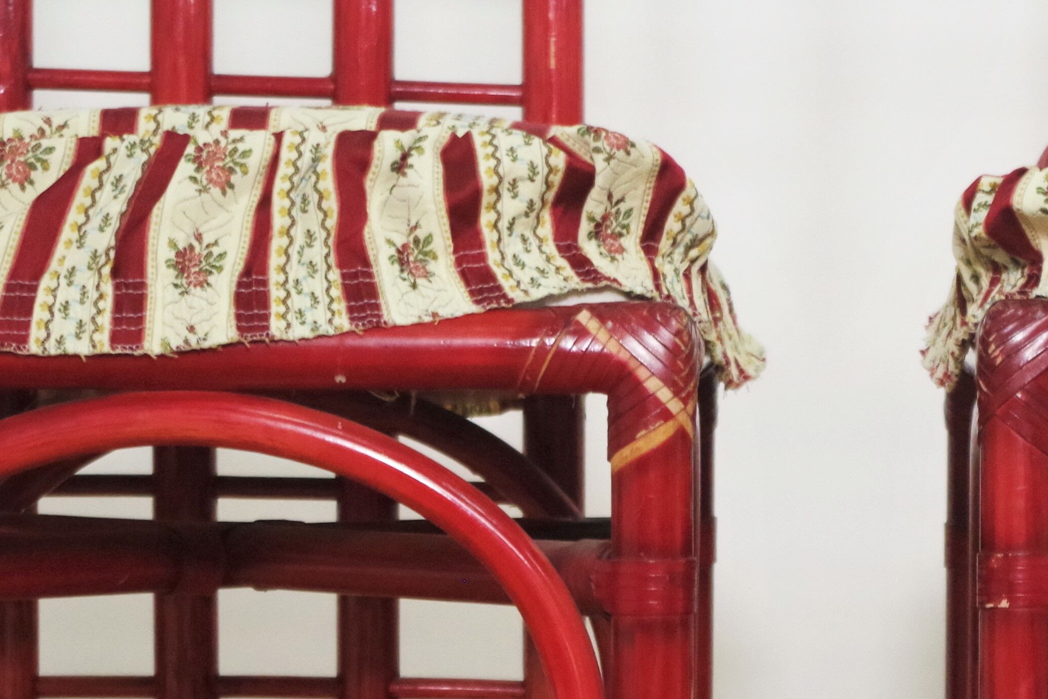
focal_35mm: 166
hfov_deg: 12.3
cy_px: 521
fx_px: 4832
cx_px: 841
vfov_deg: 8.3
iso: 1600
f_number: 4.5
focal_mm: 37.5
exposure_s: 1/80
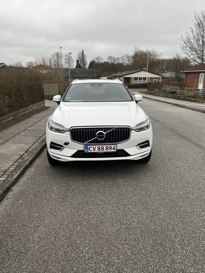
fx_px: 213
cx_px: 104
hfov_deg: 51.4
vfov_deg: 65.3
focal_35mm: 27
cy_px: 134
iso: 50
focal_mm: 5.7
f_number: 1.5
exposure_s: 1/380
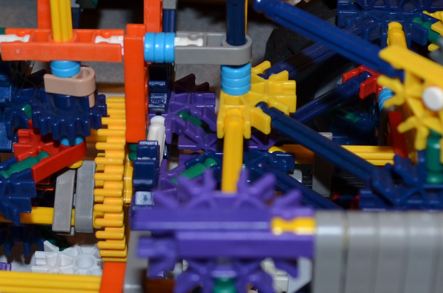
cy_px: 94
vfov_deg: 15.1
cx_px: 153
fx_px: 1105
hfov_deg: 22.6
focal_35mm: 90
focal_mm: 22
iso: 200
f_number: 5.6
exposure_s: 1/30
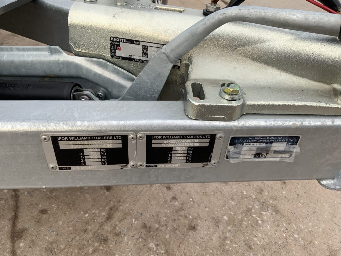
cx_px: 170
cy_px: 128
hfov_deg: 61.7
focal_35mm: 29
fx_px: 286
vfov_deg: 48.2
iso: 16
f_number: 1.8
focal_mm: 3
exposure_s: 1/309
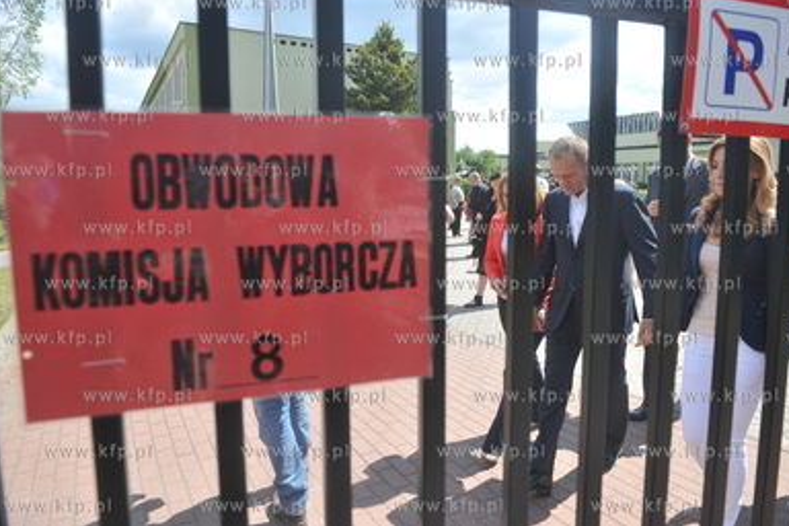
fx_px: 548
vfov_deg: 51.3
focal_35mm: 25
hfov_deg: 71.5
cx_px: 405
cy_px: 255
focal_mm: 24
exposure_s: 1/1250
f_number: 5.6
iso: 400
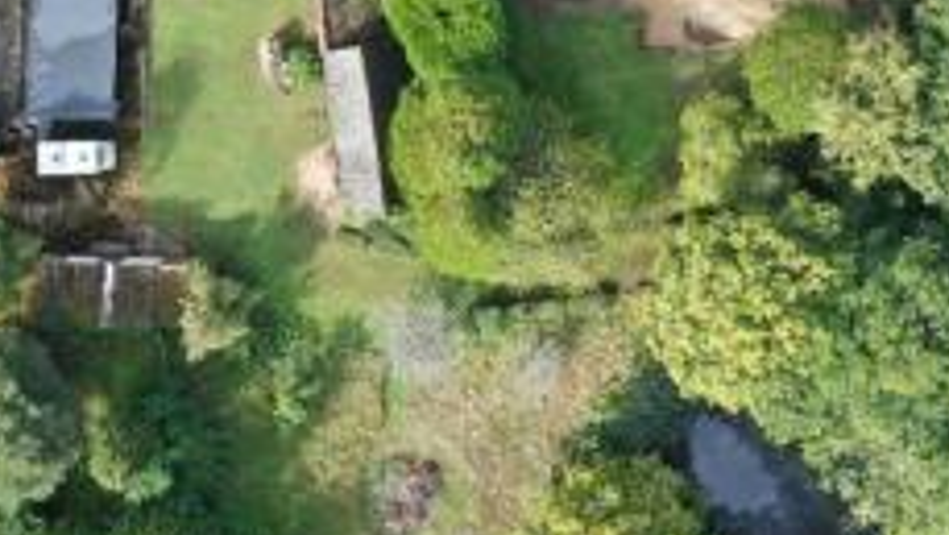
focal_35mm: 61
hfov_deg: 34.3
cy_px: -77
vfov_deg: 18.8
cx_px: 464
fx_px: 1536
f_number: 4.5
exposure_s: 1/120
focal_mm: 10.26
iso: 100
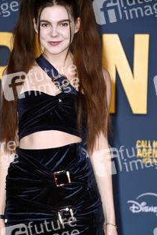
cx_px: 62
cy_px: 121
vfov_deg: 10.6
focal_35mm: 194
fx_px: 1269
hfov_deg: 7.1
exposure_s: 1/250
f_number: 5.6
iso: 800
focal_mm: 150
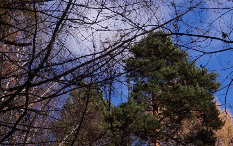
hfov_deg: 14.3
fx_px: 914
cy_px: 151
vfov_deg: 9.0
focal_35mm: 144
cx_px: 232
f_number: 5.6
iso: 400
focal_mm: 45
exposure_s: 1/3200
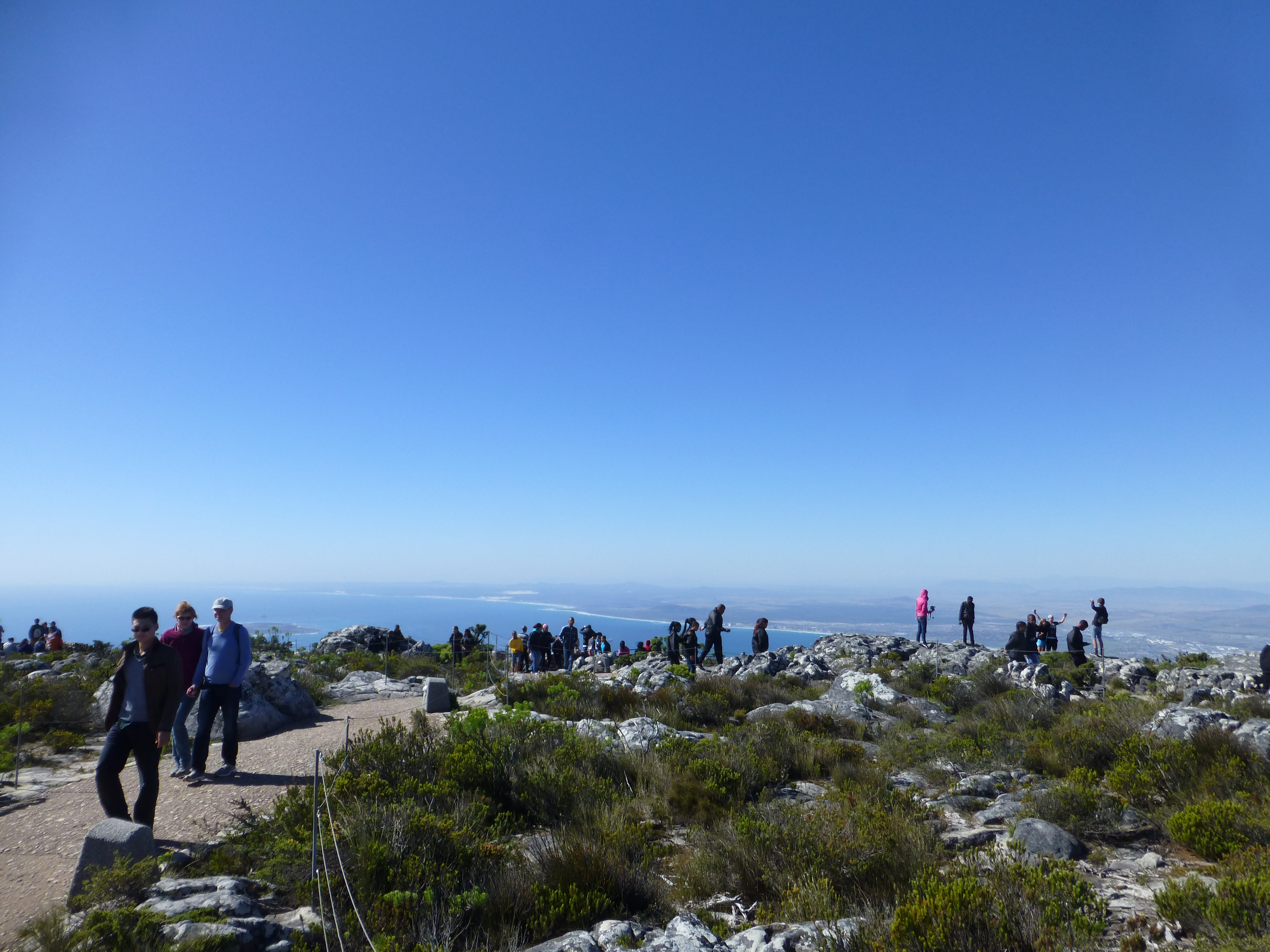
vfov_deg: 56.8
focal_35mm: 24
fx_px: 881
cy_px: 476
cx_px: 635
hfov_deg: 71.6
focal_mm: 4.3
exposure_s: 1/1300
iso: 100
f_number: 4
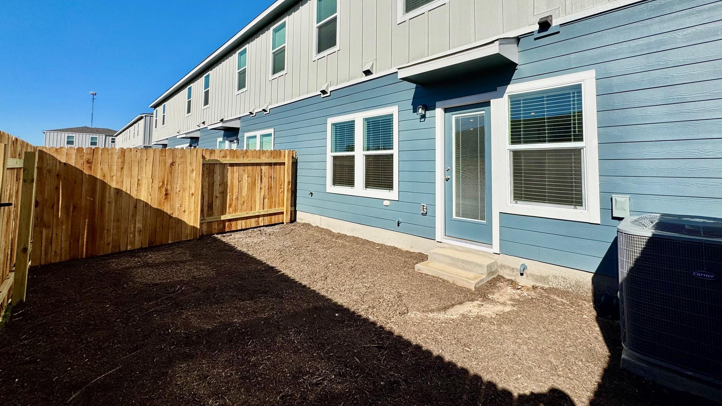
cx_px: 372
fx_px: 306
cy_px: 151
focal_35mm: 16
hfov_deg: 99.3
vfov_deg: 66.0
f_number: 2.2
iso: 40
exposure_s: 1/3906
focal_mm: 2.22
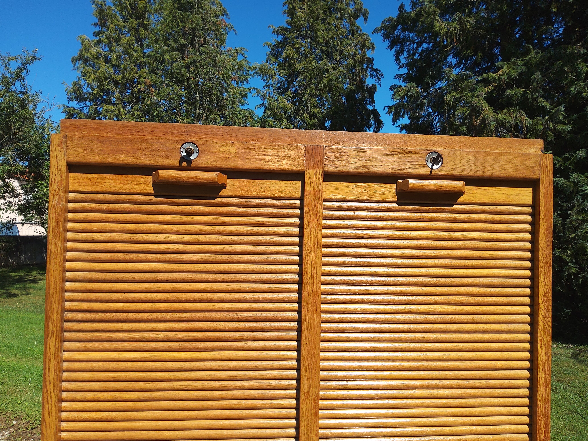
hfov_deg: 67.3
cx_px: 294
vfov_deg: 53.1
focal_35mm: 26
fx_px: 442
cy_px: 220
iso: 40
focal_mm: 3.08
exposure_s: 1/1054
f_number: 2
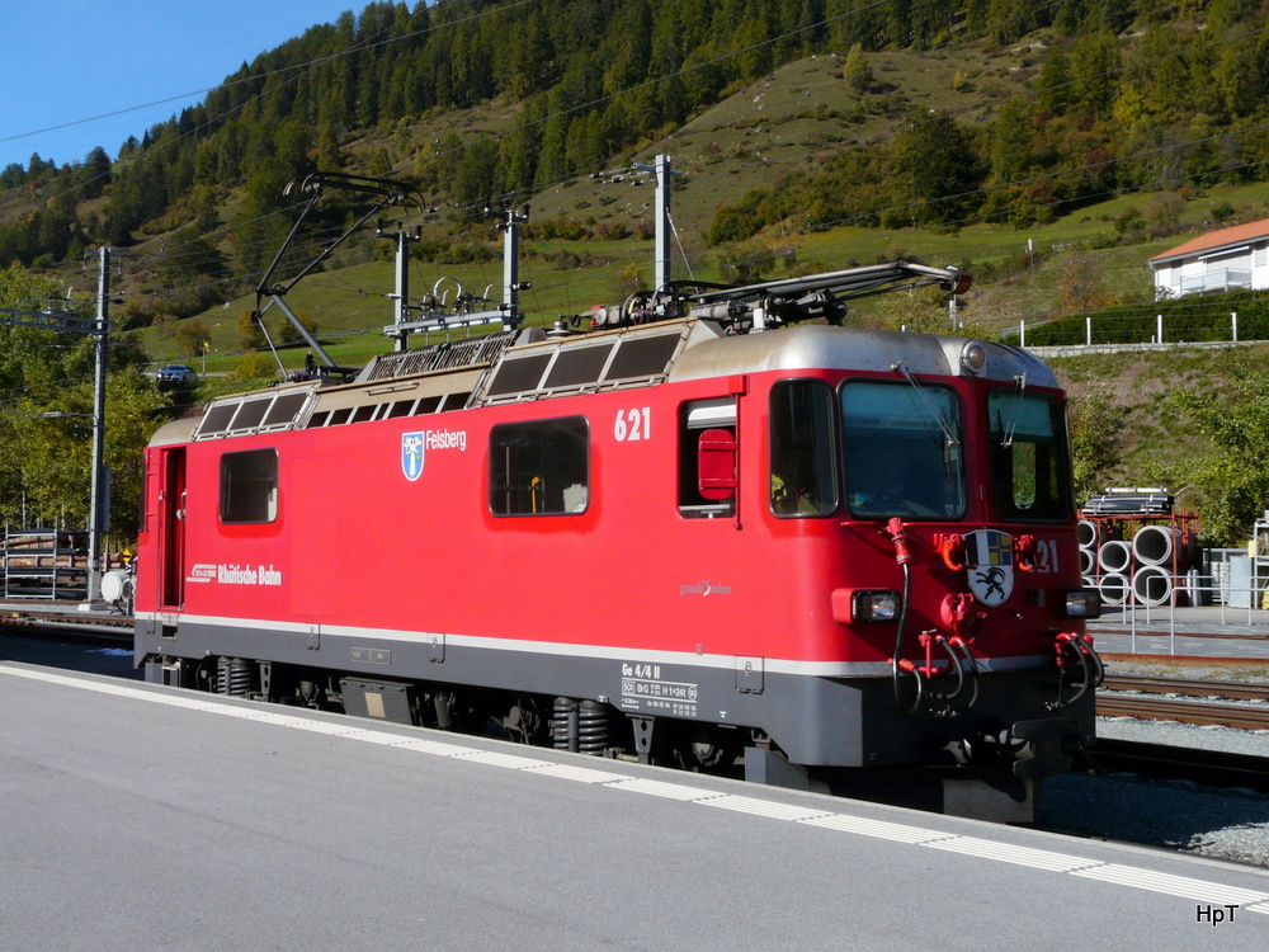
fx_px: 1723
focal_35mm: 47
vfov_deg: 30.9
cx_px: 634
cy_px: 476
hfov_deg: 40.4
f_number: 7.1
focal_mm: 7.7
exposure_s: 1/500
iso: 100
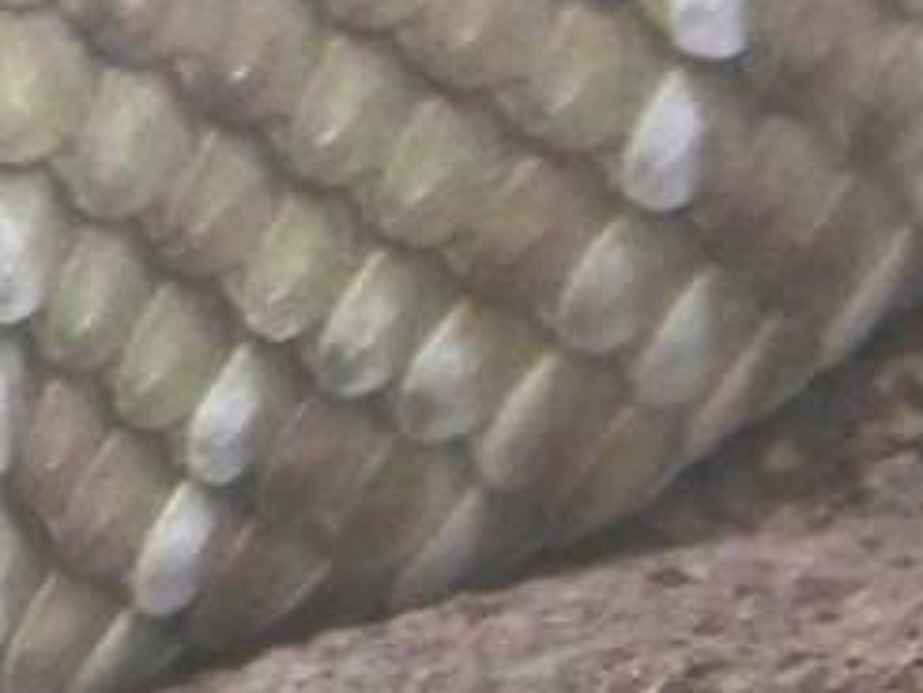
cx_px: -1627
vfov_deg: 1.5
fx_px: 25797
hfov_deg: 2.0
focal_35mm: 967
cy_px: -49
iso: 400
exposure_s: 1/30
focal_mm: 24
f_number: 3.2
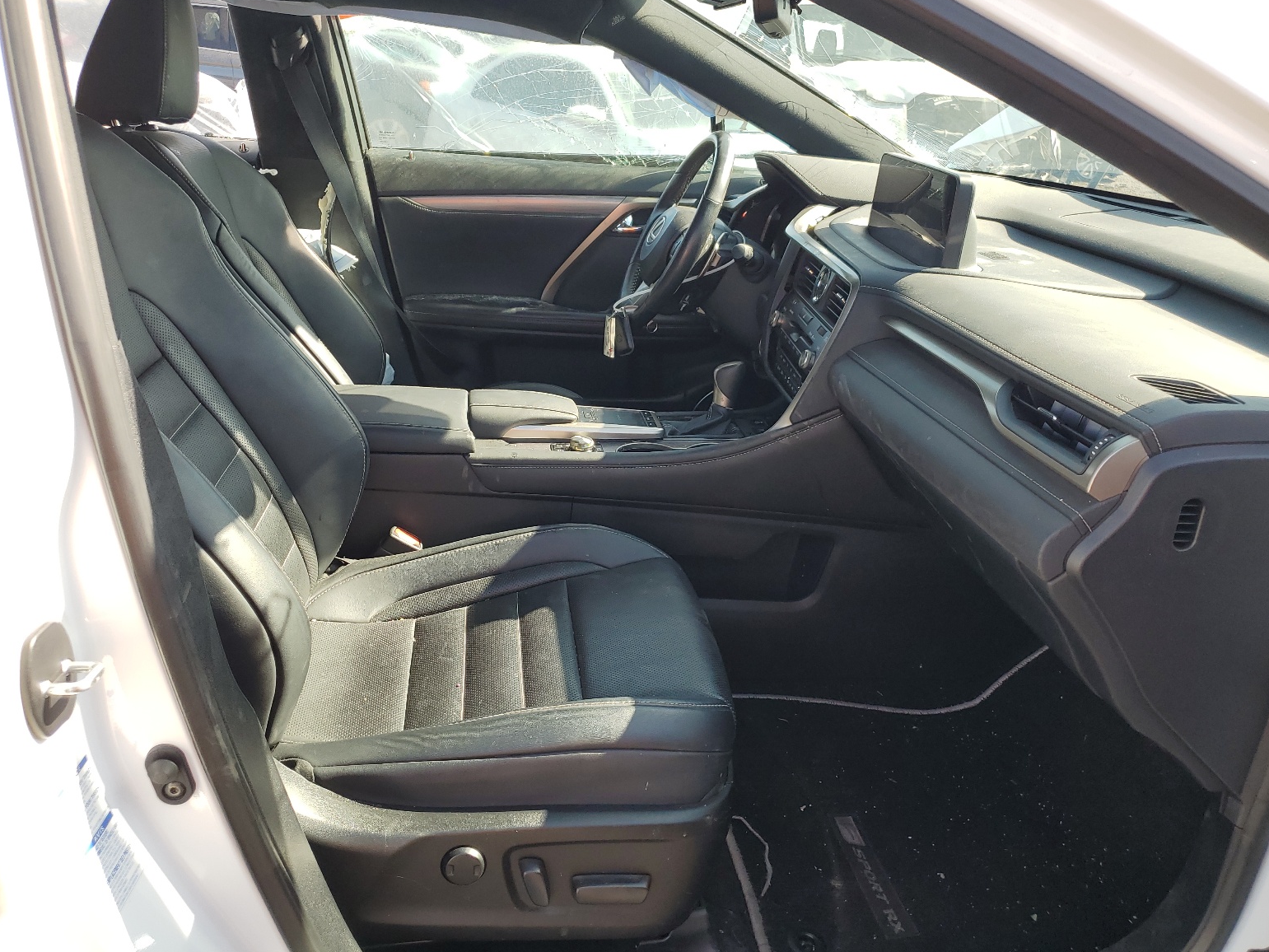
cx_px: 642
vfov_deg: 51.4
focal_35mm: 27
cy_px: 464
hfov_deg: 65.3
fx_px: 990
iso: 50
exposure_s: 1/435
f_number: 1.5
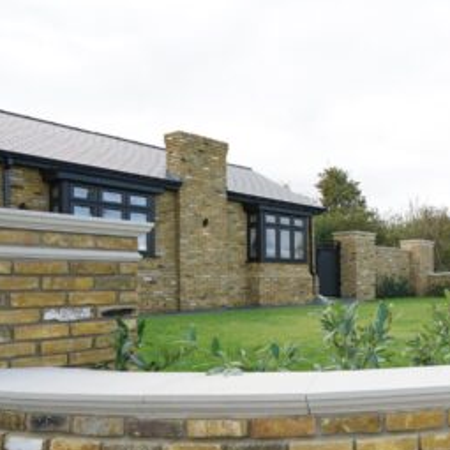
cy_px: 277
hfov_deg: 44.2
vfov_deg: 50.7
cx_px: 441
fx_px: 471
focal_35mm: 32
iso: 500
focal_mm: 16
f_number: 5
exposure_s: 1/800
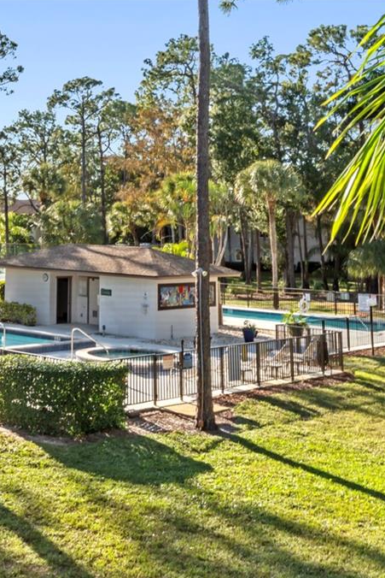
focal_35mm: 53
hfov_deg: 24.7
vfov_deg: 37.5
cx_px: 26
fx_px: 850
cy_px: 288
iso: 100
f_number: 6.3
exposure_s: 1/100
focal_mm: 35
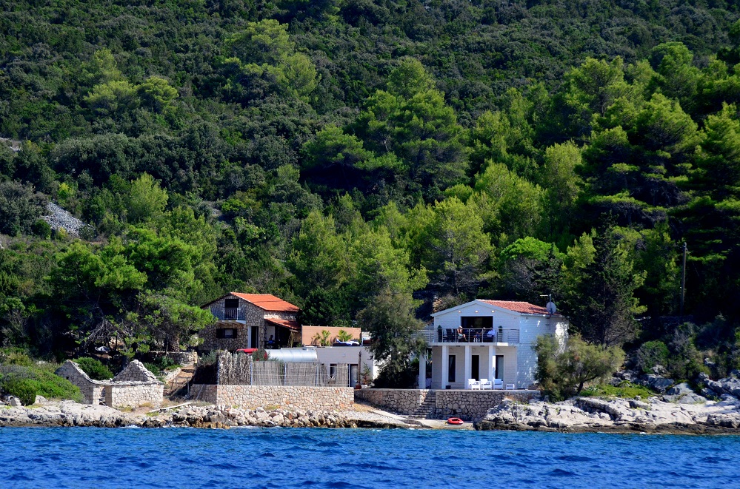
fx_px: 3076
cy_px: 244
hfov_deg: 13.7
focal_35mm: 150
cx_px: 370
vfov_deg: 9.1
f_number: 4.5
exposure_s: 1/8000
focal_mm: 100
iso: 1600
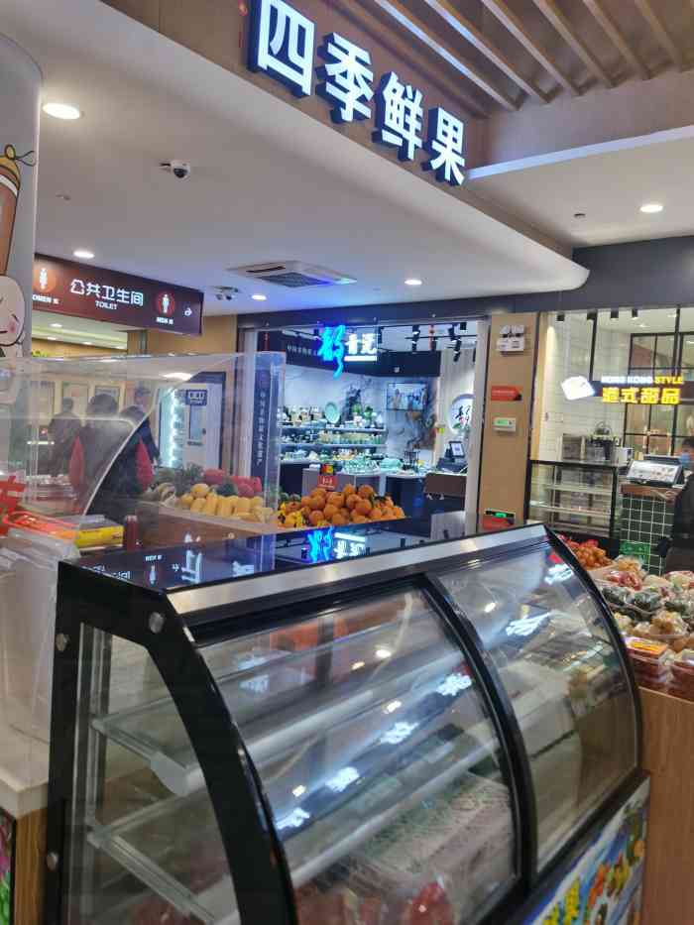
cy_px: 462
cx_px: 347
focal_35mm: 27
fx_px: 722
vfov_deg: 65.3
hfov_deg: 51.4
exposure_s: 1/100
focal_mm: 5.56
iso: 64
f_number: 1.6
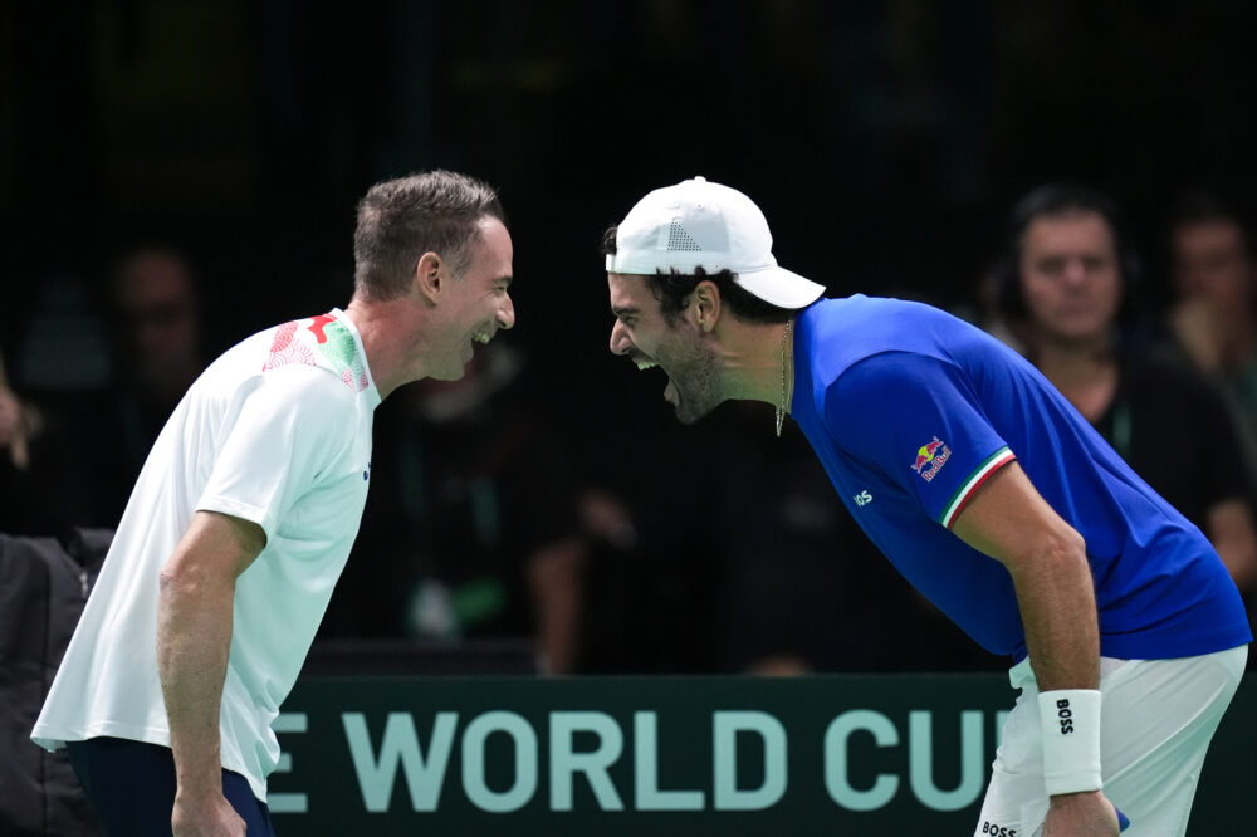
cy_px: 418
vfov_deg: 3.4
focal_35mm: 400
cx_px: 628
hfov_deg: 5.2
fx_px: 13961
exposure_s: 1/2000
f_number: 3.2
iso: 6400
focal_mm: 400
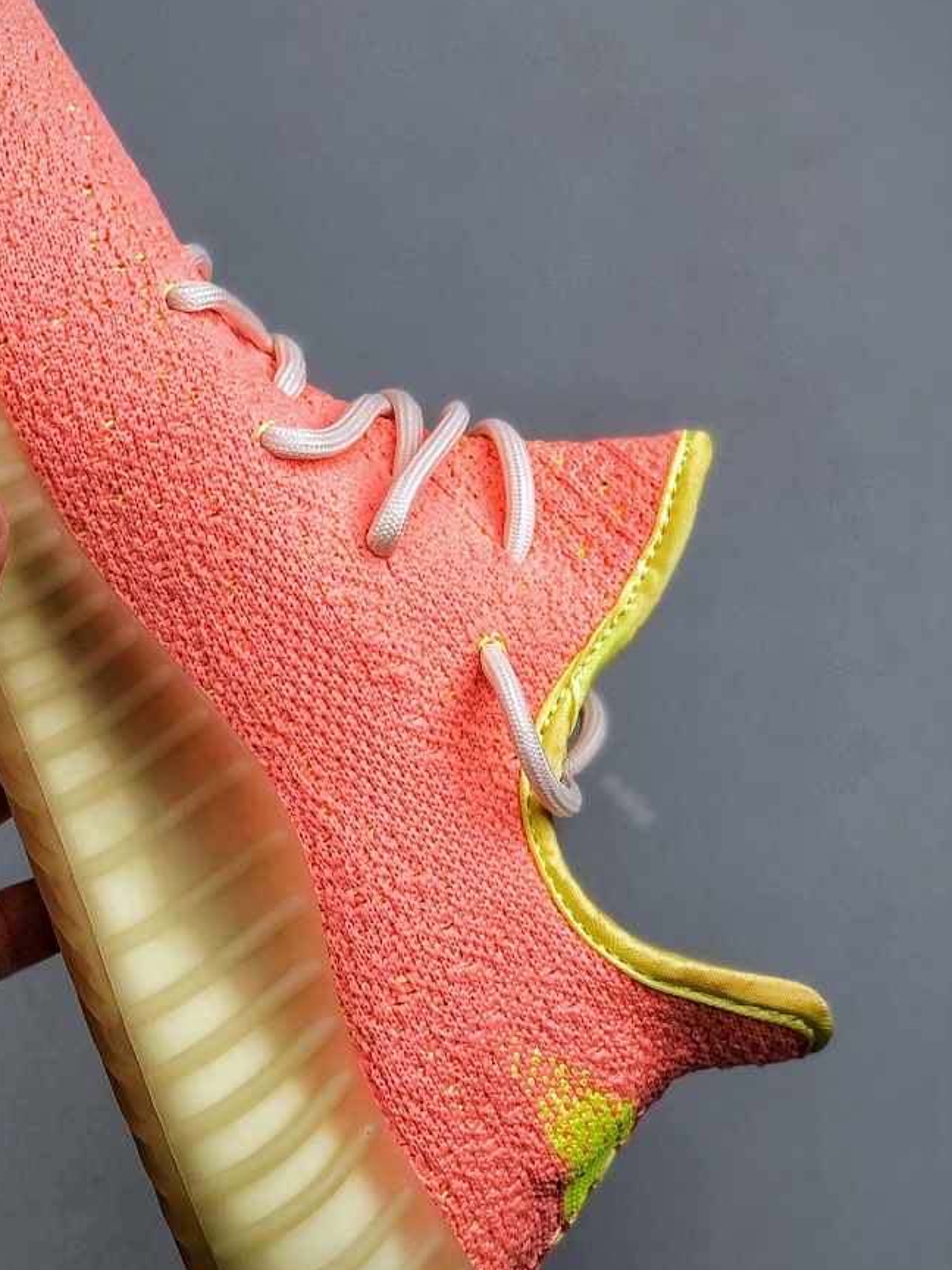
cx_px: 175
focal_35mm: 95
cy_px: 629
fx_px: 3484
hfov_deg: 15.4
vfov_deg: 20.7
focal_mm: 6.6
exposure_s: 1/100
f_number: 2.8
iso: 32
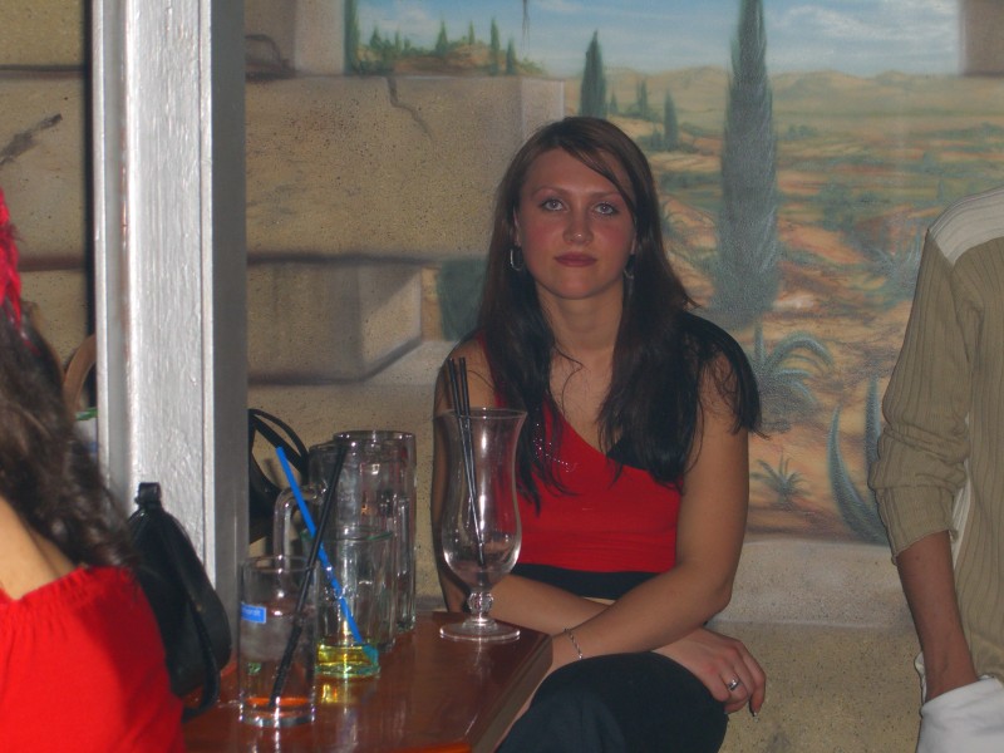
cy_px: 376
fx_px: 2320
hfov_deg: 24.4
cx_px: 502
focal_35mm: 80
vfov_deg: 18.4
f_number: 4.4
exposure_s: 1/60
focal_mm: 16.6
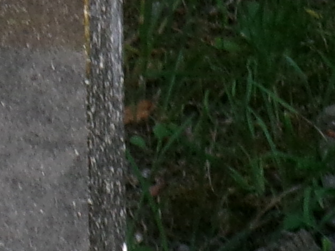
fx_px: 5591
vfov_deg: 2.5
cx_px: -570
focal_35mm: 578
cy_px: -447
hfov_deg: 3.4
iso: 100
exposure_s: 1/120
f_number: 5.4
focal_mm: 14
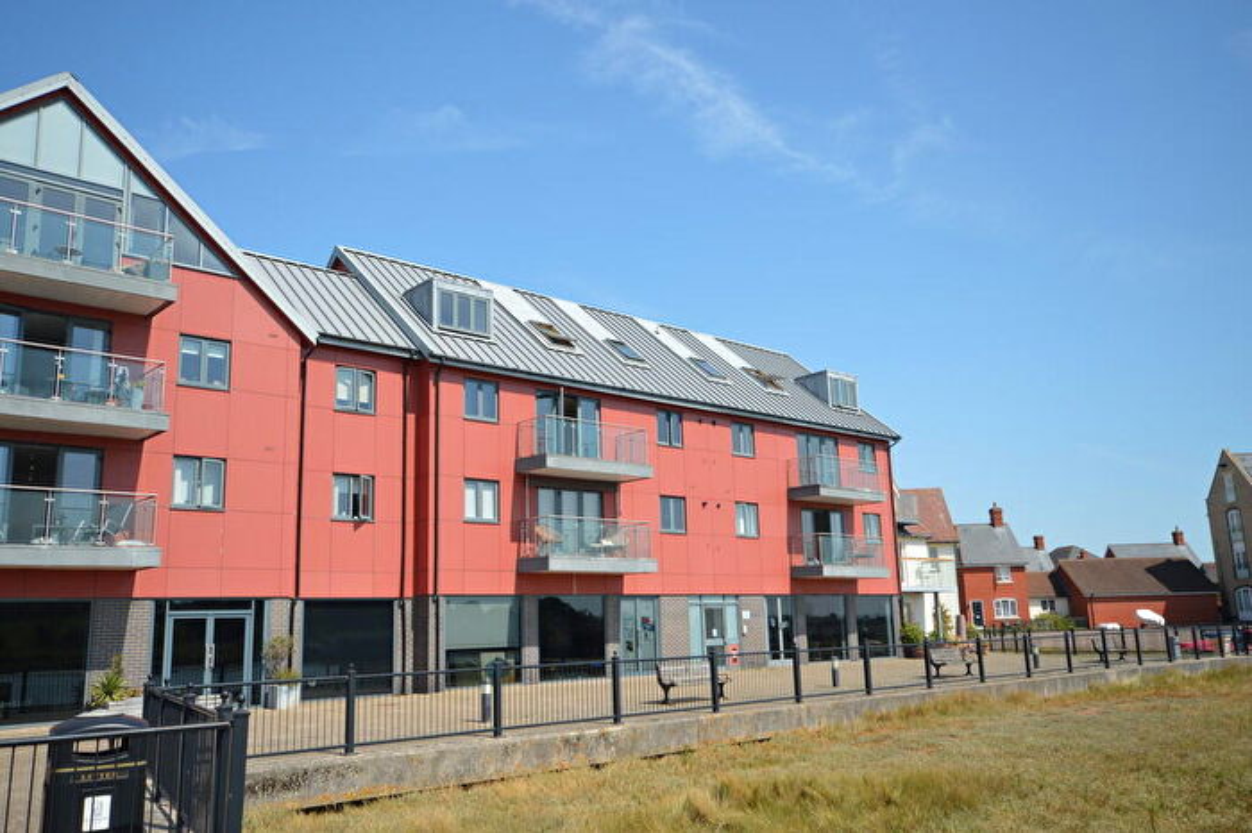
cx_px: 626
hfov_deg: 62.0
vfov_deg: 43.6
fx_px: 1043
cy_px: 416
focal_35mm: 30
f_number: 9
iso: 100
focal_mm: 20
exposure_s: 1/200
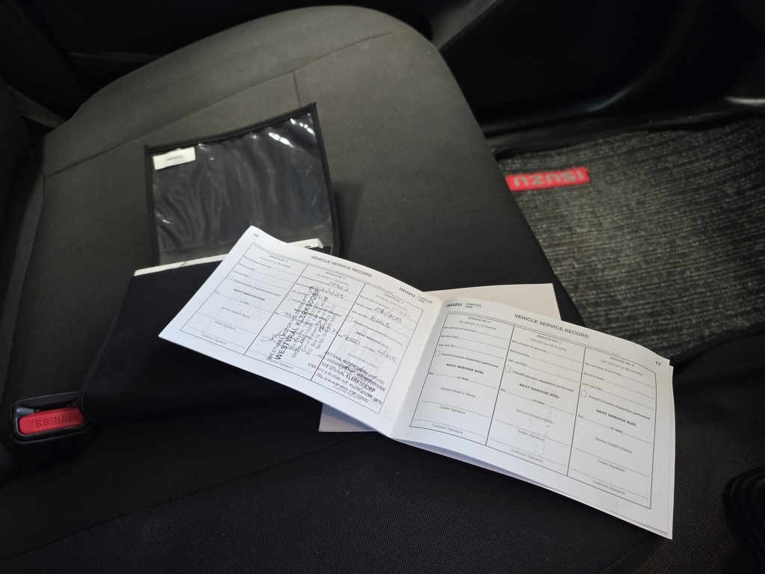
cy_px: 287
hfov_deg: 73.9
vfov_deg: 58.9
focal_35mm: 23
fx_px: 508
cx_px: 382
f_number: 1.7
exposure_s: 1/100
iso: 500
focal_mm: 6.25
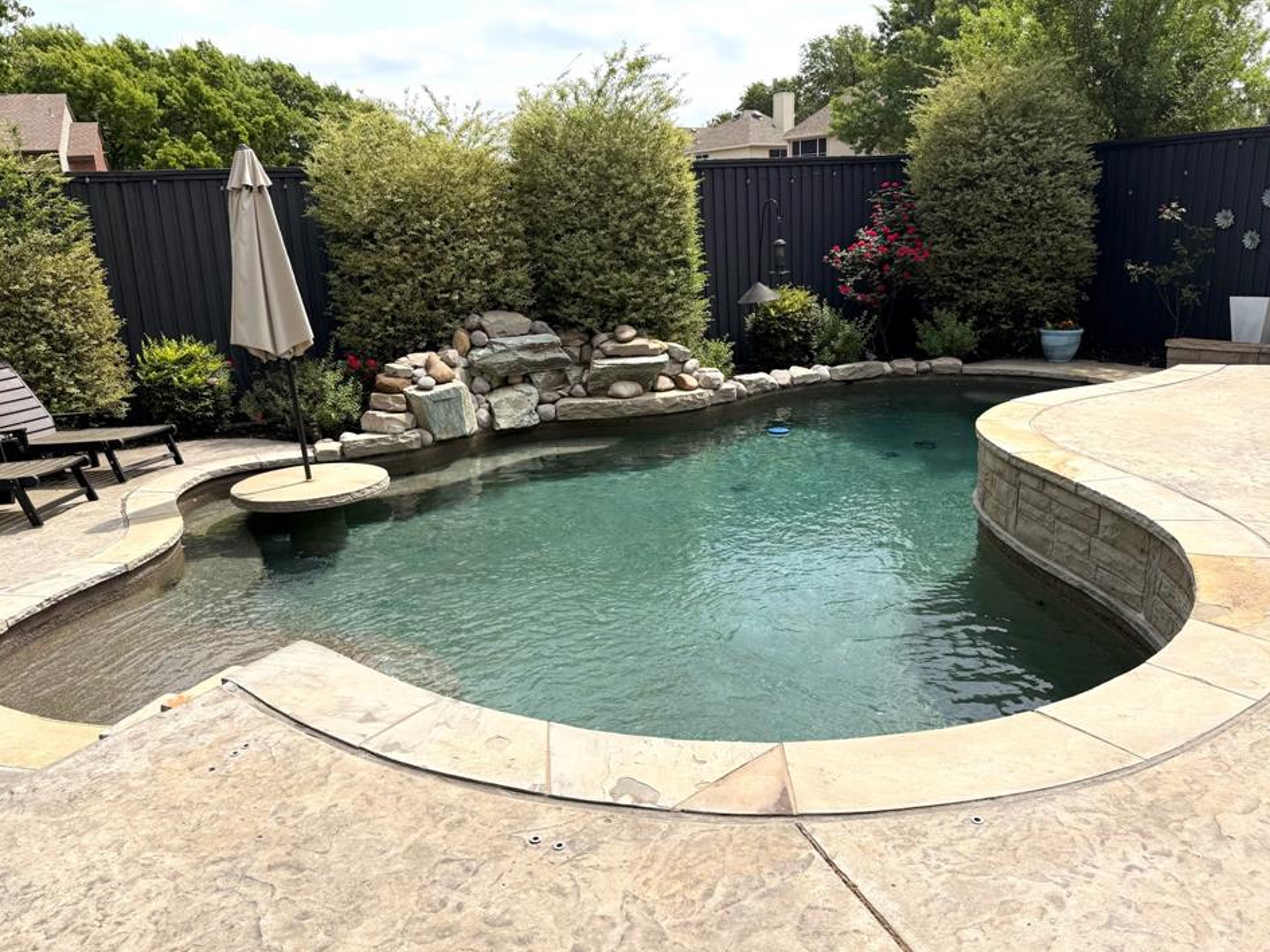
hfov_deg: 67.3
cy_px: 493
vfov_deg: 53.1
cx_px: 636
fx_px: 954
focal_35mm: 26
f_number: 1.78
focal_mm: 6.76
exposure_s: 1/4975
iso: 80
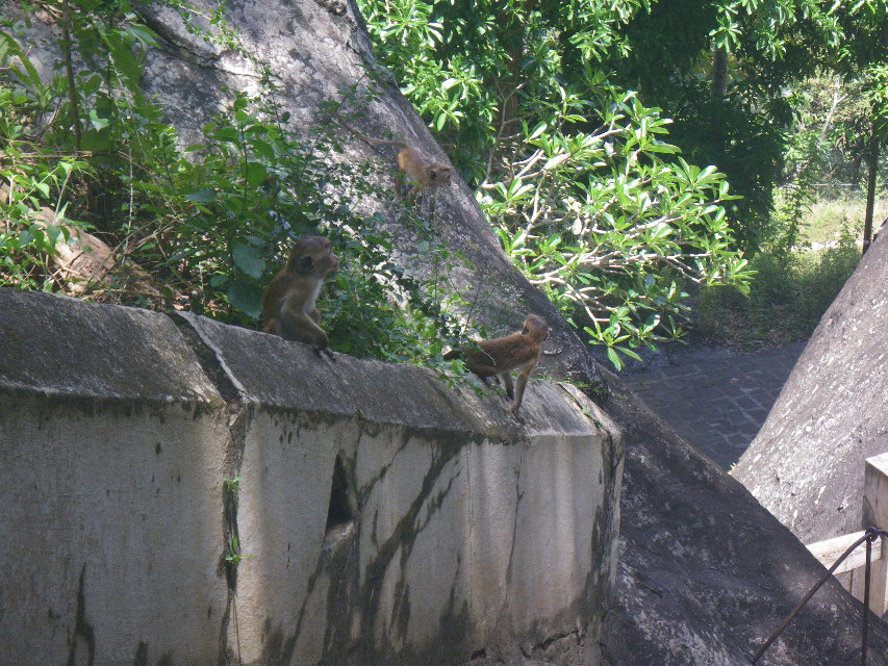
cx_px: 444
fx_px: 2412
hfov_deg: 20.9
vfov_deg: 15.7
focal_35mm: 94
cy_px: 333
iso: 160
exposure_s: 1/125
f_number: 5
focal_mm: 16.7
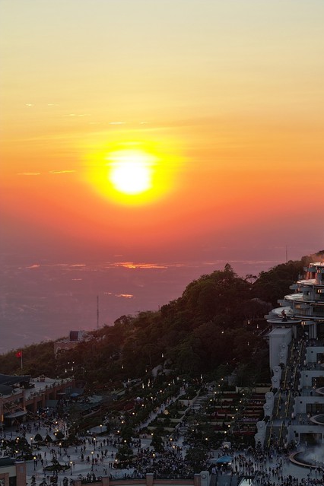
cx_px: 326
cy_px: 244
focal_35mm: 98
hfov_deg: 13.8
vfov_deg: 20.8
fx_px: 1323
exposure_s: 1/40
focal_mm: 19.35
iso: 150
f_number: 2.8
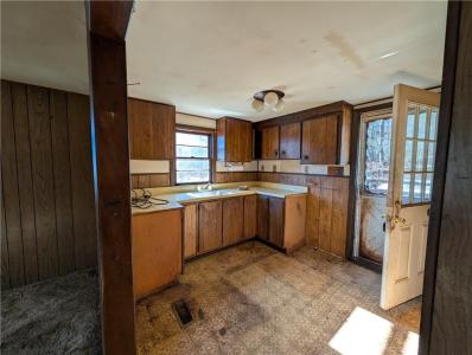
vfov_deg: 94.7
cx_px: 236
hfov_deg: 110.4
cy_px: 178
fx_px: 164
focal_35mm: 12
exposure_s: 1/156
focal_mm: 2.02
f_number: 1.7
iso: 69
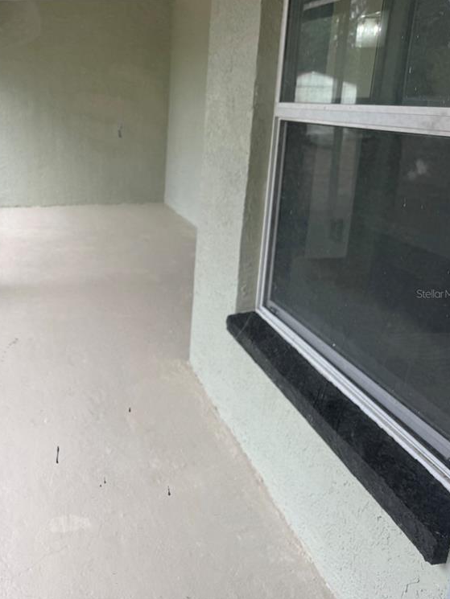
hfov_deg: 40.1
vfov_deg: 55.3
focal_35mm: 33
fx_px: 572
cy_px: 293
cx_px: 53
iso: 64
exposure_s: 1/159
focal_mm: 6.76
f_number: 1.78
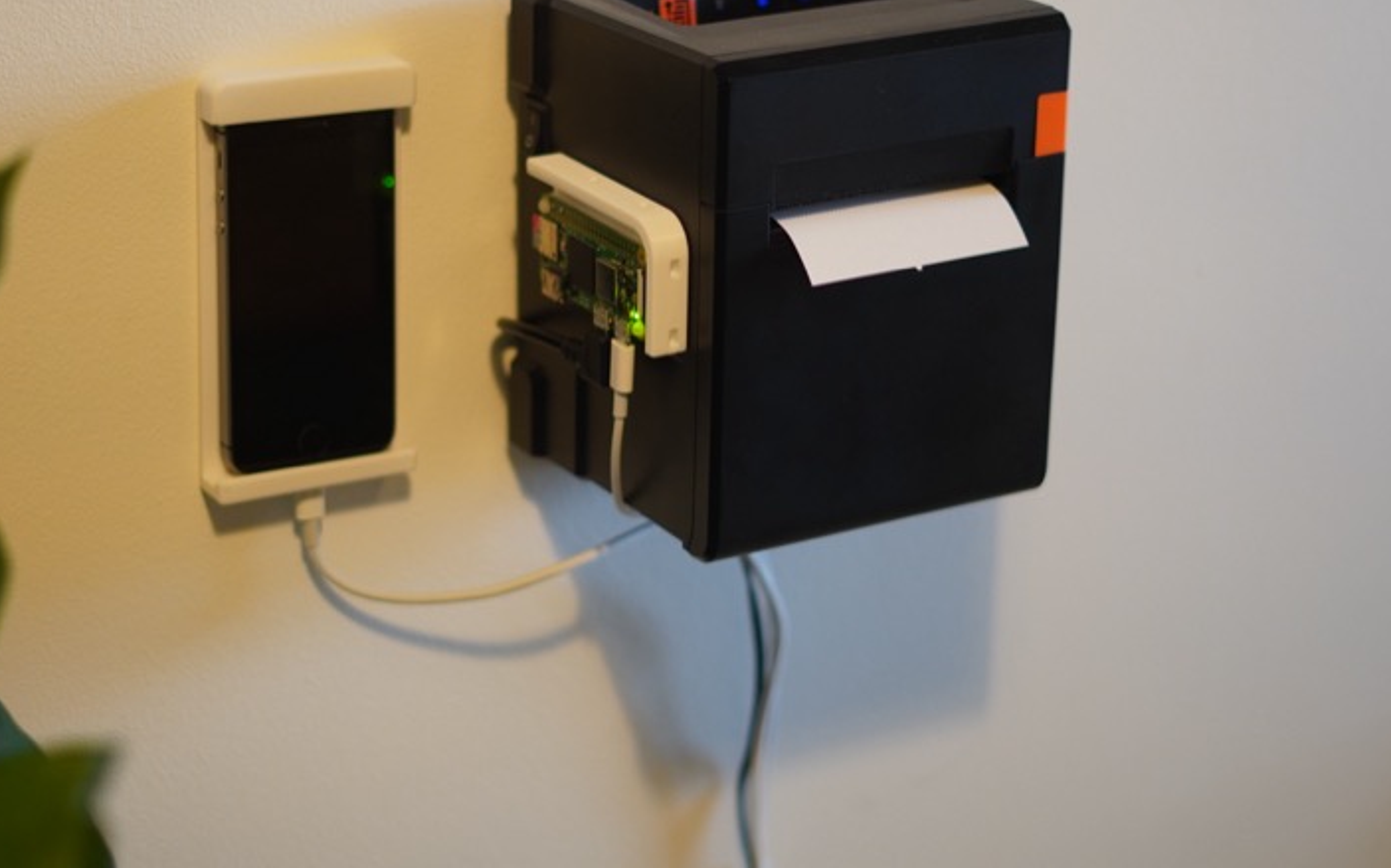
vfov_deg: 15.0
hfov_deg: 23.8
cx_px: 637
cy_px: 367
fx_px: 3297
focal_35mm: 87
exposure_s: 1/80
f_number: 1.8
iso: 500
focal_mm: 50
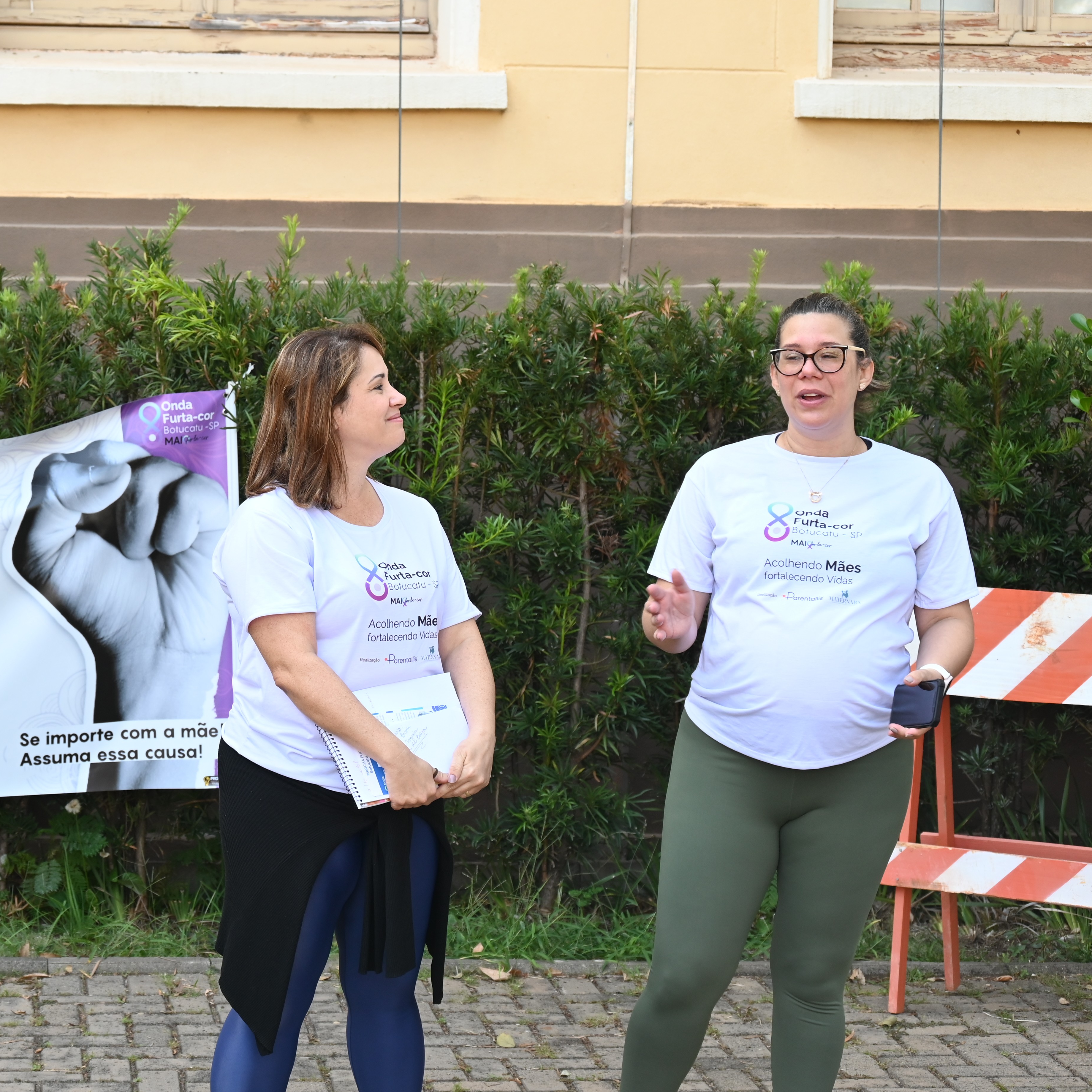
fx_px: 3176
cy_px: 513
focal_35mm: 89
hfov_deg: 19.4
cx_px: 255
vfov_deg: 19.5
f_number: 6
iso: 450
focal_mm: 64
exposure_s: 1/125
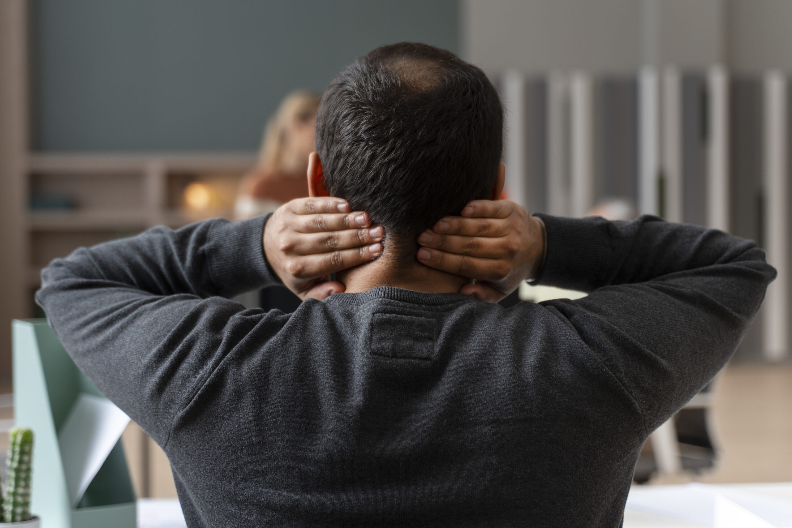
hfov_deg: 36.2
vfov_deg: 24.6
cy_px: 264
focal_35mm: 55
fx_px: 1210
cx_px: 396
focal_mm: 55
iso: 400
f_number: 3.2
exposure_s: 1/125
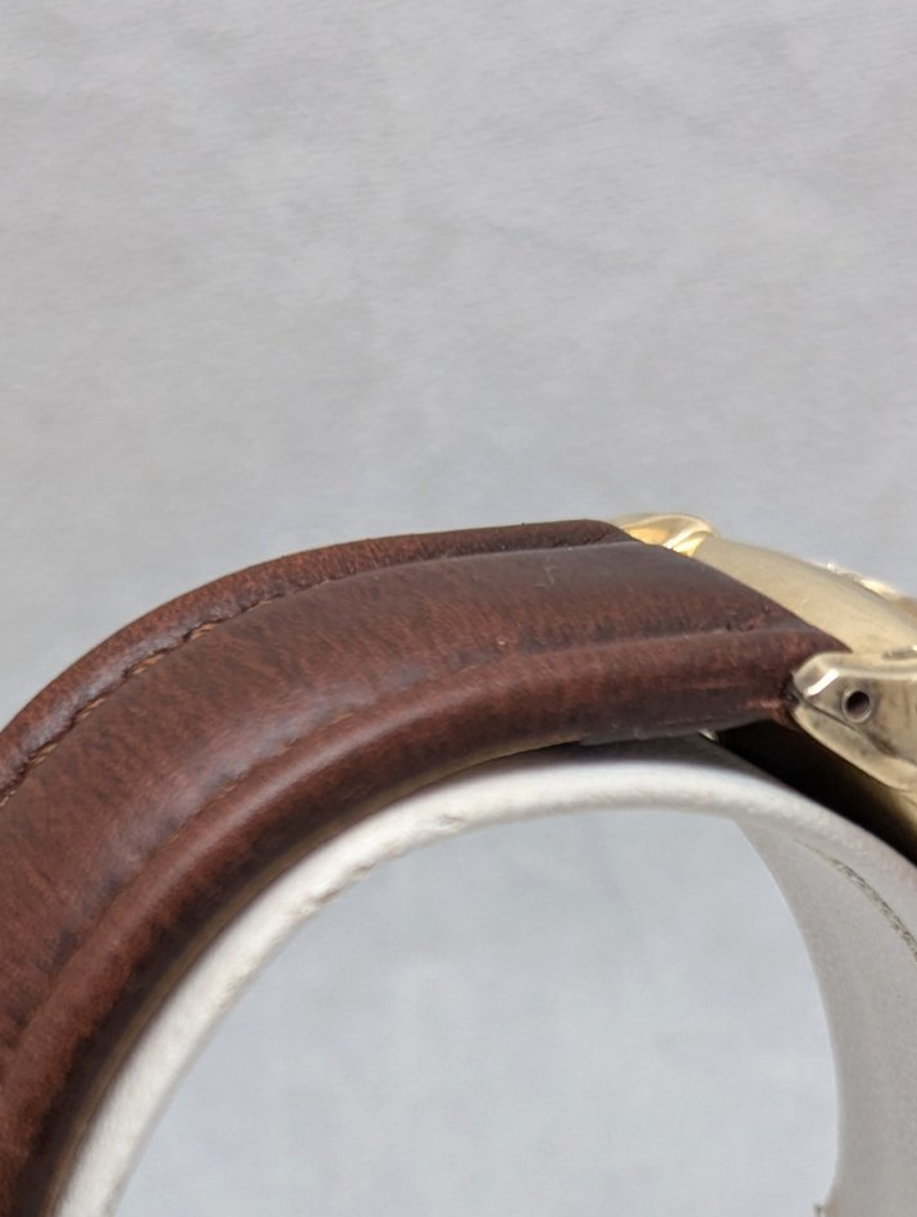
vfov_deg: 19.8
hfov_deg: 15.3
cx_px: 394
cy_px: 1075
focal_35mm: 97
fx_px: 3415
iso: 57
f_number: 1.85
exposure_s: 1/60
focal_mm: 6.81
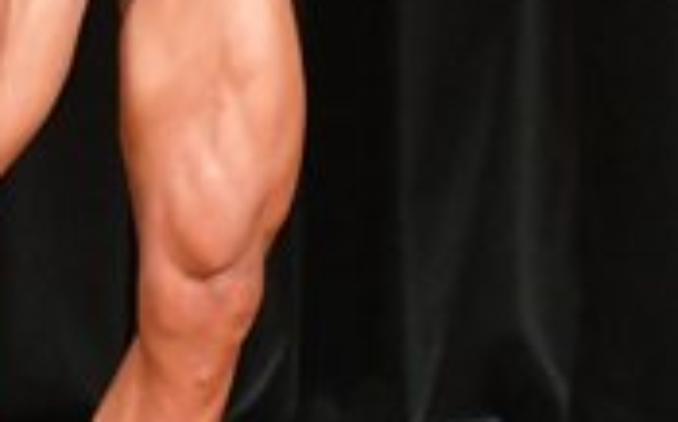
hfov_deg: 1.6
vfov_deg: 1.0
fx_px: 25050
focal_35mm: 1357
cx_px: 153
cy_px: -143
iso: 8000
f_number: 5.6
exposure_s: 1/400
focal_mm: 200
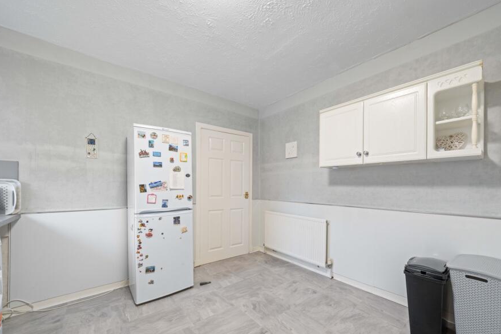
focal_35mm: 14
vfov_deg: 80.6
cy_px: 193
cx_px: 276
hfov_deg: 103.9
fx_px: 195
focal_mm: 12
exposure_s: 2.5
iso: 800
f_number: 16
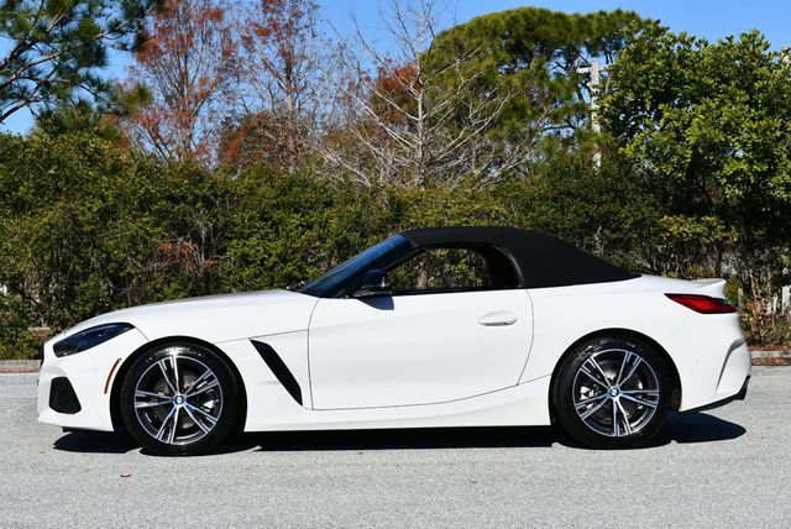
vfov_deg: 19.0
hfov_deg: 28.0
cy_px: 264
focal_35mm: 72
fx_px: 1583
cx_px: 396
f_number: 9
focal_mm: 36
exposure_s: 1/320
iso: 100
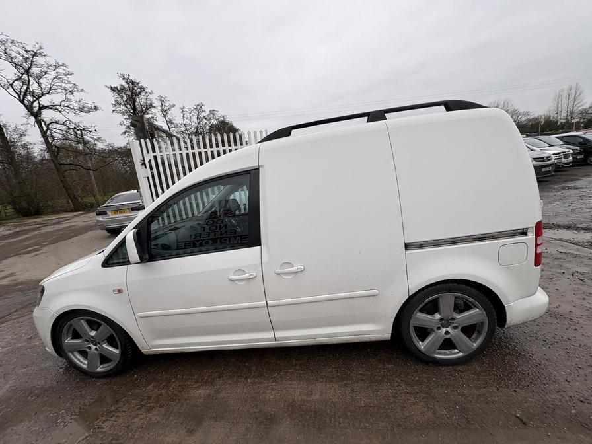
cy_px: 222
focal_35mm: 14
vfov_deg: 85.7
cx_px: 296
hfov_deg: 102.1
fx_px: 239
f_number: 2.2
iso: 40
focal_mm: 2.22
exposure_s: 1/213
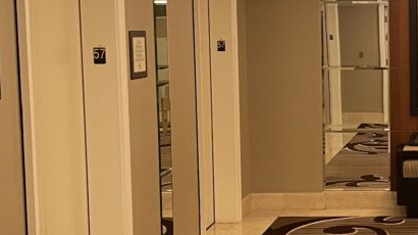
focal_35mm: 83
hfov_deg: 24.0
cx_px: 460
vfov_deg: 14.5
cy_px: 131
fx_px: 919
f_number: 1.6
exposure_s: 1/60
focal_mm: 4.2
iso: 200
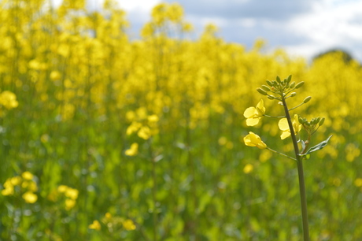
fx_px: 784
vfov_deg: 17.5
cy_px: 120
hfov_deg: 26.0
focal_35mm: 78
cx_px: 181
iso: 100
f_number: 8
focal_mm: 52
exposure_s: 1/250
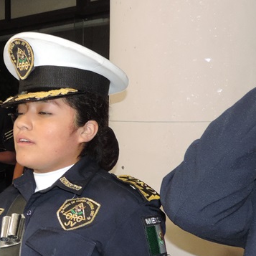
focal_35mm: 76
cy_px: 172
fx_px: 636
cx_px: -97
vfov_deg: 22.7
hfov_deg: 20.4
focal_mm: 5.3
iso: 400
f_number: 3.1
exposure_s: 1/20
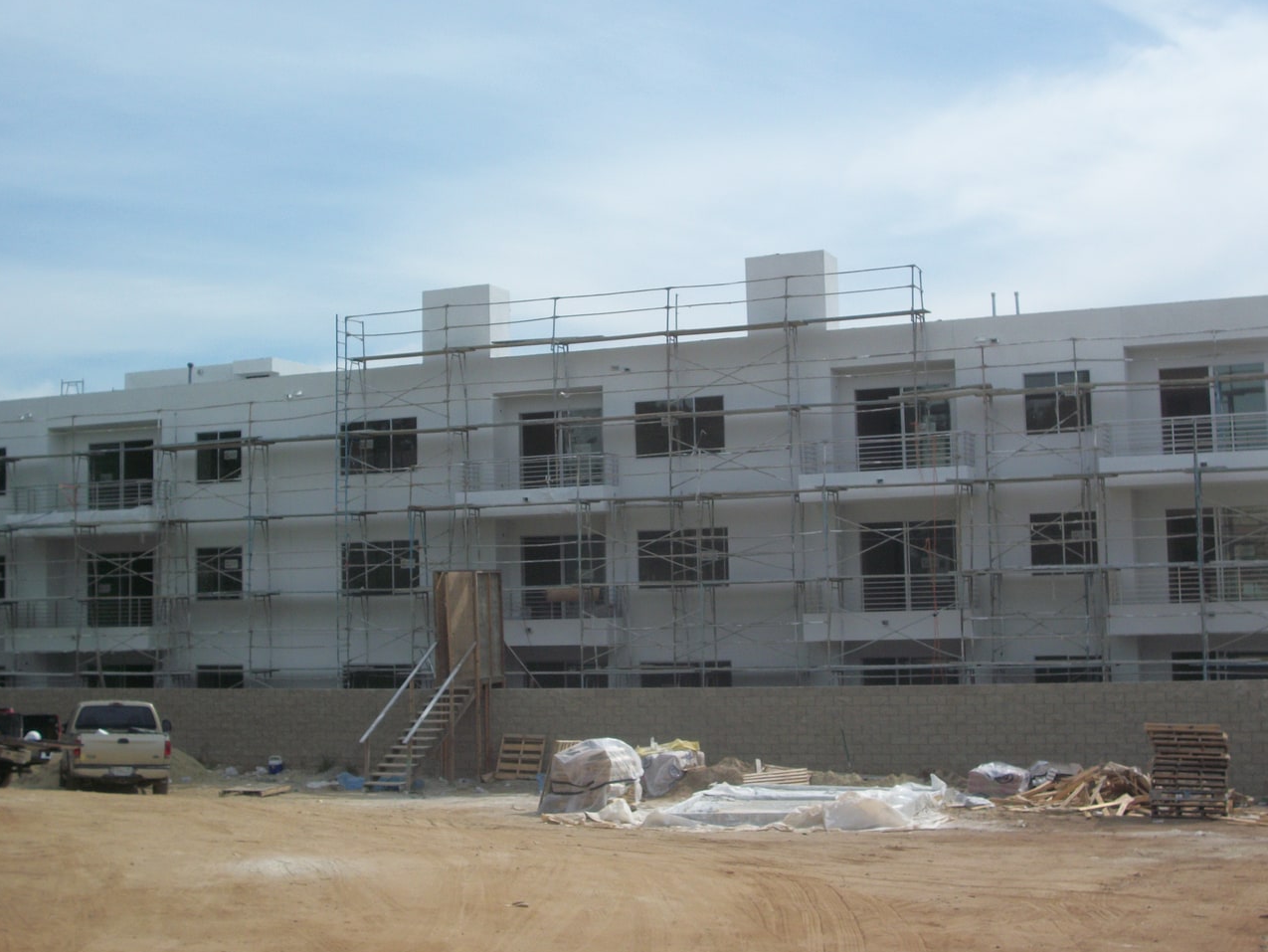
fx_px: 1685
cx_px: 626
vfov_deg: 31.5
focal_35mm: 46
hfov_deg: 41.2
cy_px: 462
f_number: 10
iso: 80
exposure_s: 1/200
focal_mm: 7.8
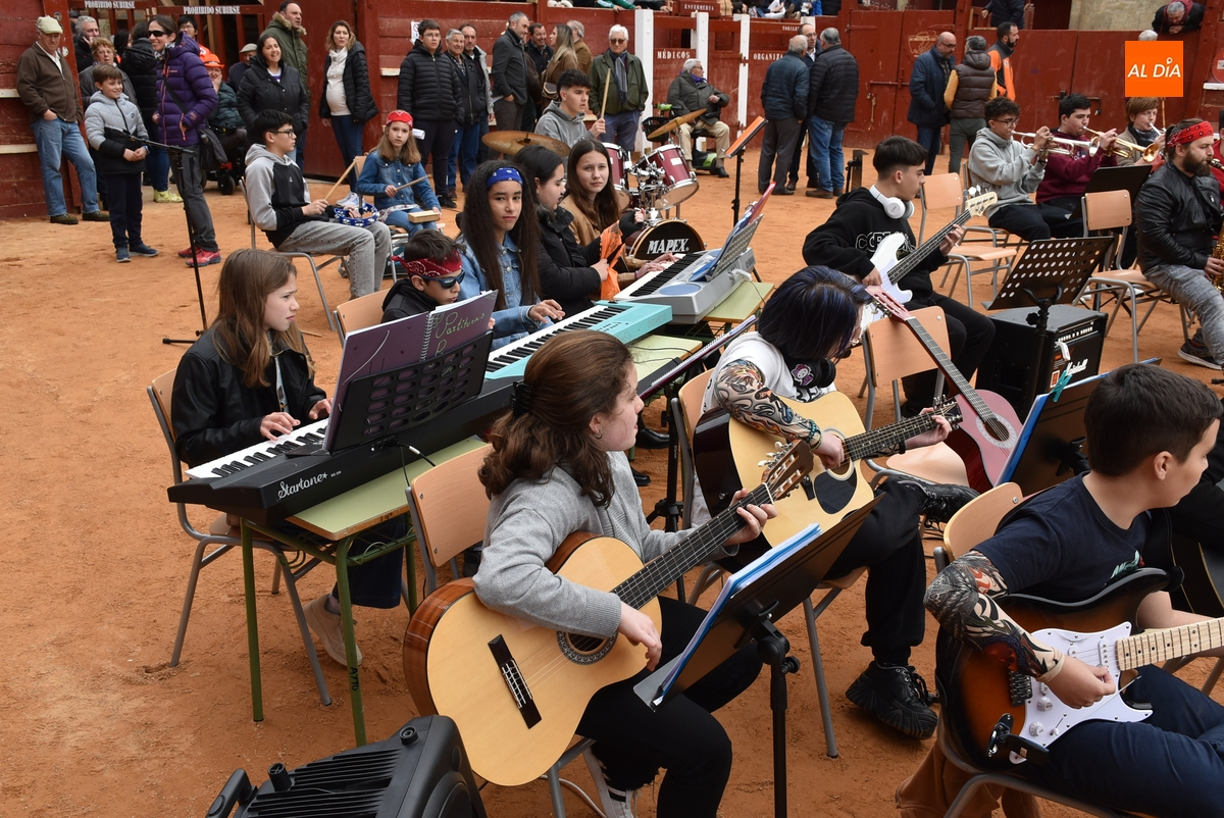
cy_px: 409
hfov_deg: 55.1
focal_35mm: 34
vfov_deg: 38.4
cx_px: 612
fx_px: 1174
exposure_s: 1/250
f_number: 8
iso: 400
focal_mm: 23
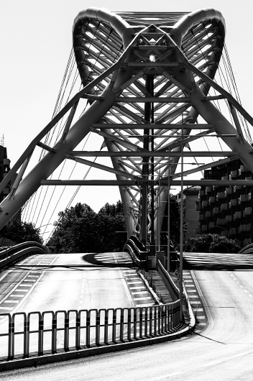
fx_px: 1563
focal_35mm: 148
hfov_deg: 9.3
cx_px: 148
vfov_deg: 13.9
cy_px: 247
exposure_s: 1/400
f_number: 10
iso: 125
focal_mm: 55
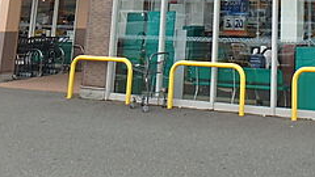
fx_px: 493
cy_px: -103
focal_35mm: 59
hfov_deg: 32.8
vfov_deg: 17.8
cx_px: 310
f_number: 3.5
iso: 125
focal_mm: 3.7
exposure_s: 1/400
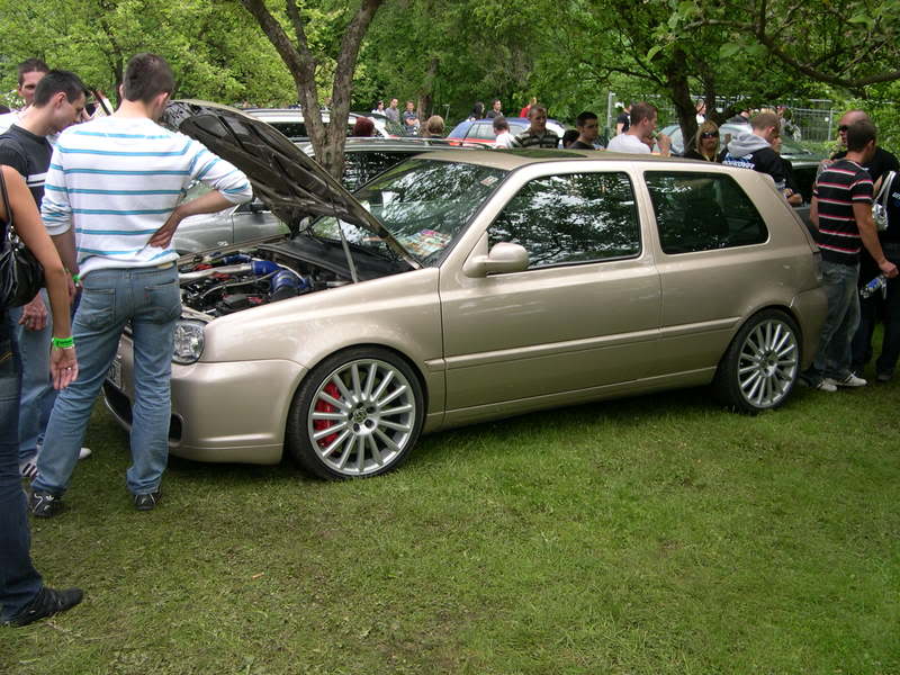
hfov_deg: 49.0
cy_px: 338
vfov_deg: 37.7
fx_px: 988
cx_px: 450
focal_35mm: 38
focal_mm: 8
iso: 100
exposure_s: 1/375
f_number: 2.8
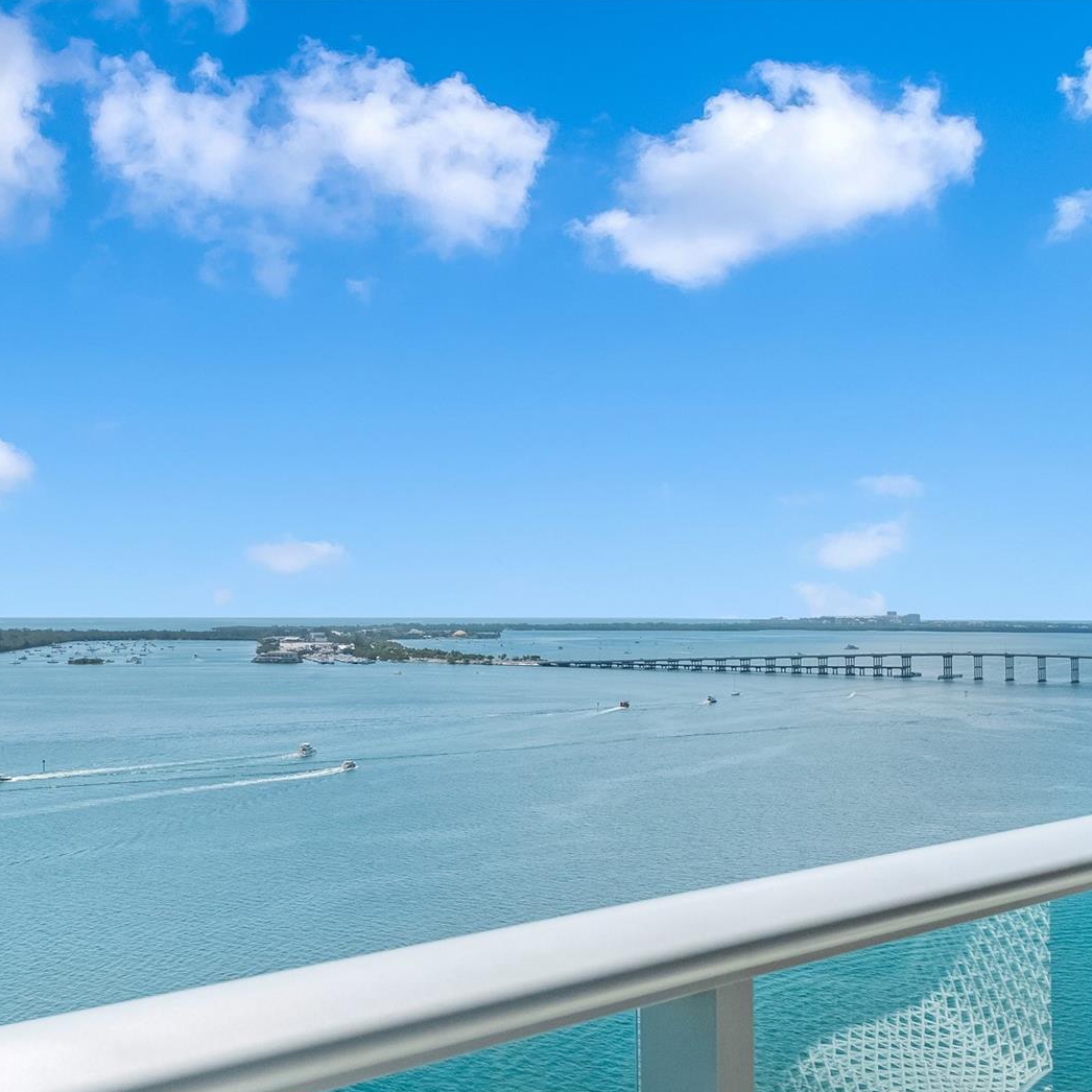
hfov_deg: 42.3
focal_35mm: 39
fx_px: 1392
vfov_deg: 42.8
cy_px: 553
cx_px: 373
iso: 400
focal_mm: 20
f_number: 8
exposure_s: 1/3200
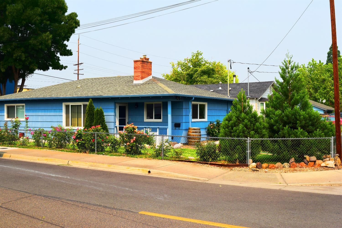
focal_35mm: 42
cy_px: 114
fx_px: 399
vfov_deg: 31.9
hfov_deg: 46.4
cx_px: 171
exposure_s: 1/500
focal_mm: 28
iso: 400
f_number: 11
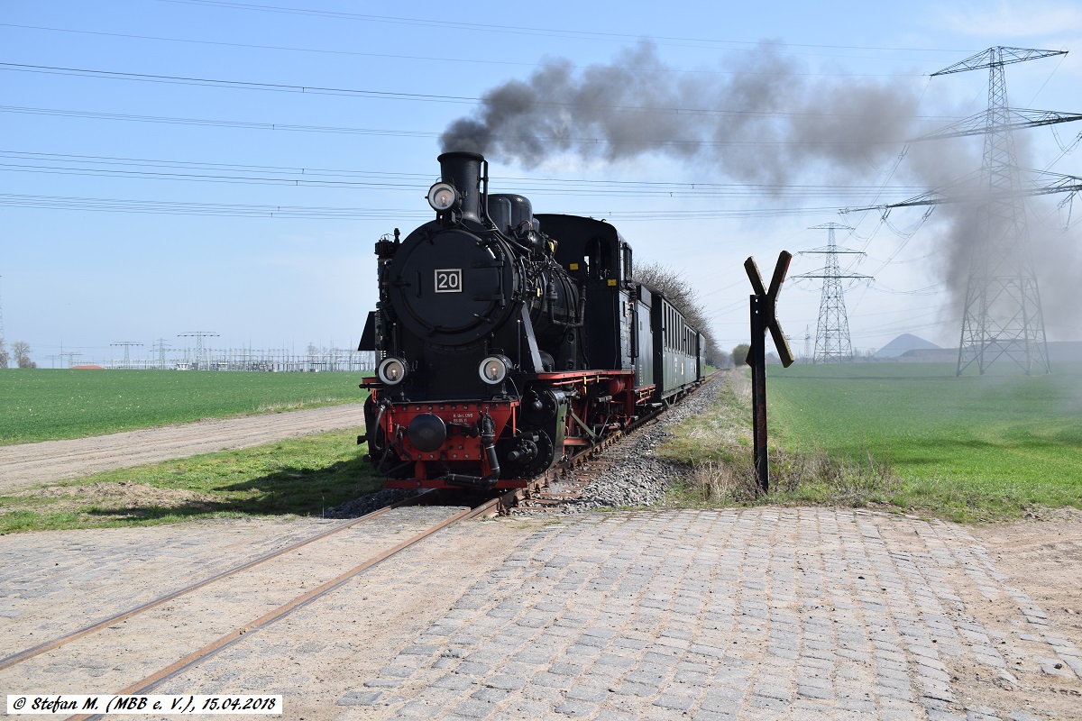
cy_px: 360
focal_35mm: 36
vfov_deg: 36.9
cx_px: 541
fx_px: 1082
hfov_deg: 53.1
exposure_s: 1/250
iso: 100
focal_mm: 24
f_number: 8
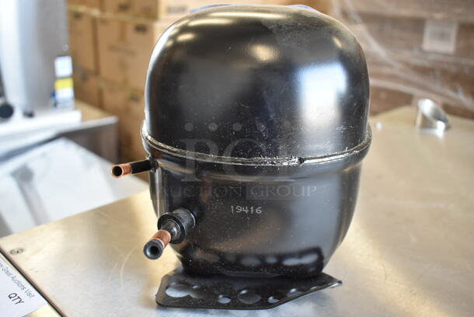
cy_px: 158
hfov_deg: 51.2
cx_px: 237
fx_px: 494
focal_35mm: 38
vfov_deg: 35.6
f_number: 4
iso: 1250
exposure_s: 1/125
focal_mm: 25
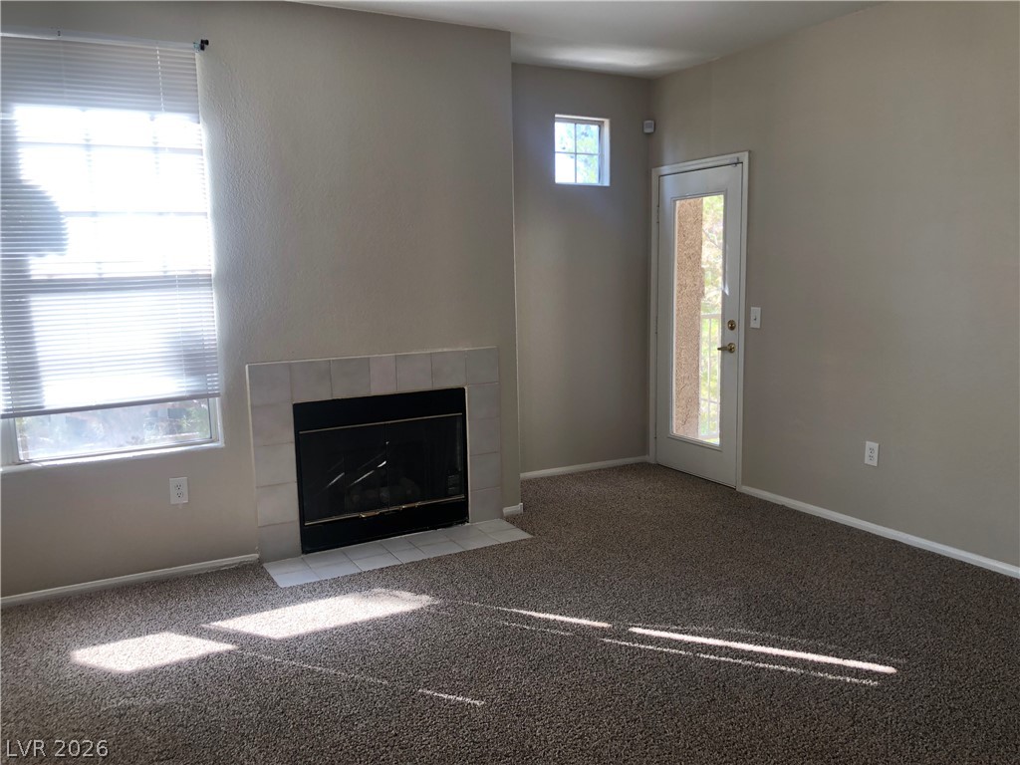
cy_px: 382
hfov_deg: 63.4
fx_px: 825
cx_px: 510
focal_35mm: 28
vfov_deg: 49.7
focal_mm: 3.99
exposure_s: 1/120
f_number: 1.8
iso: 64
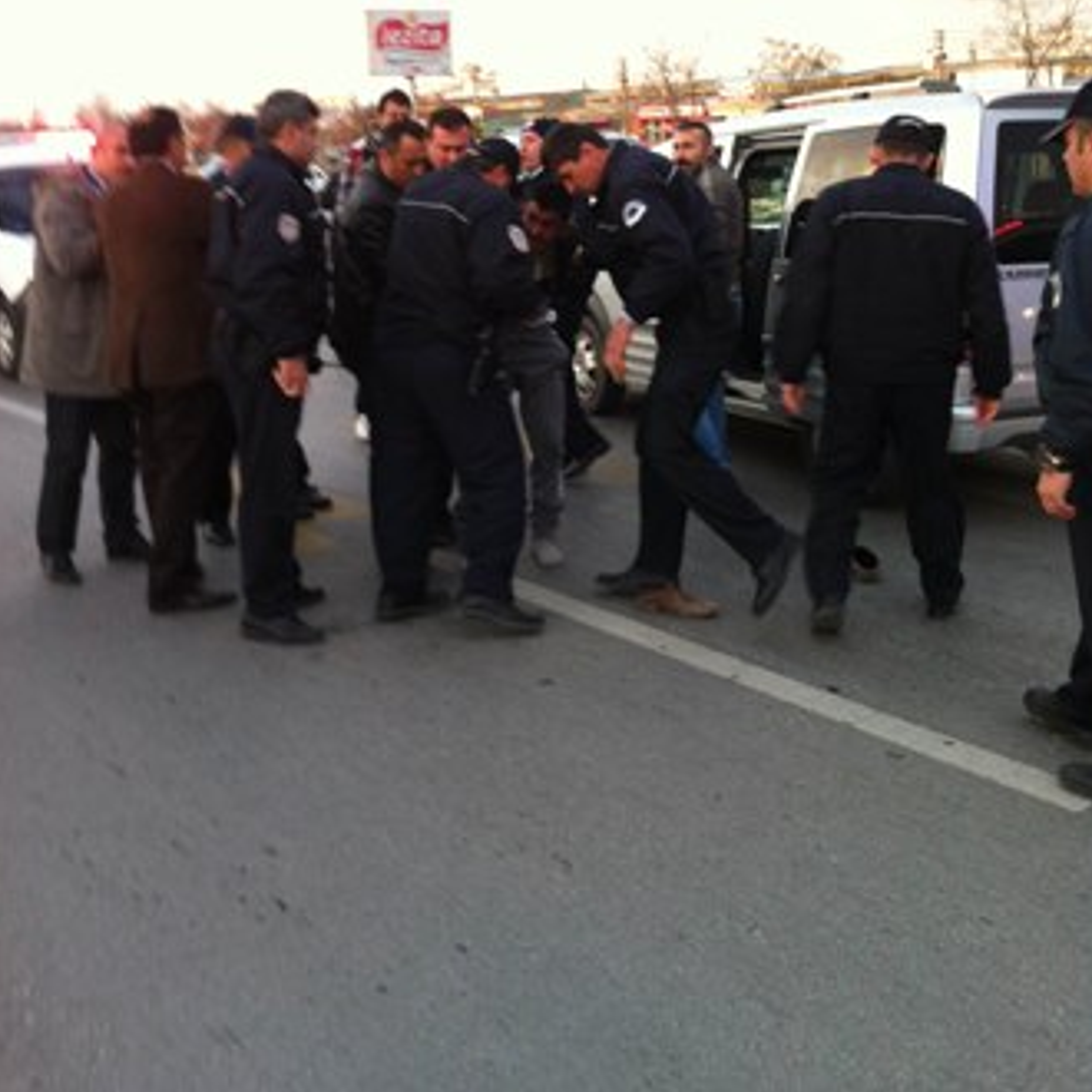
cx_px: 544
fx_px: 1499
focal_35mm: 42
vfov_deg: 39.8
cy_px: 414
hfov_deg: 40.0
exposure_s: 1/40
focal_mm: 3.85
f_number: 2.8
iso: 100
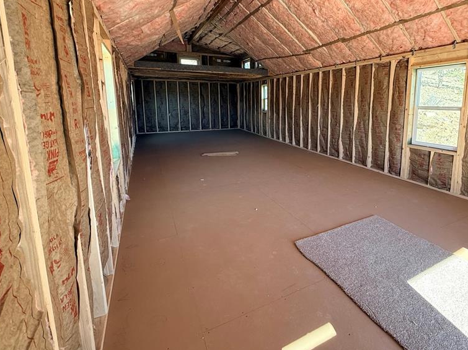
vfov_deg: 67.9
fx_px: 257
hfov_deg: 83.3
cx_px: 289
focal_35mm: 19
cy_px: 138
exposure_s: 1/99
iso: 160
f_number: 2.2
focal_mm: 2.22
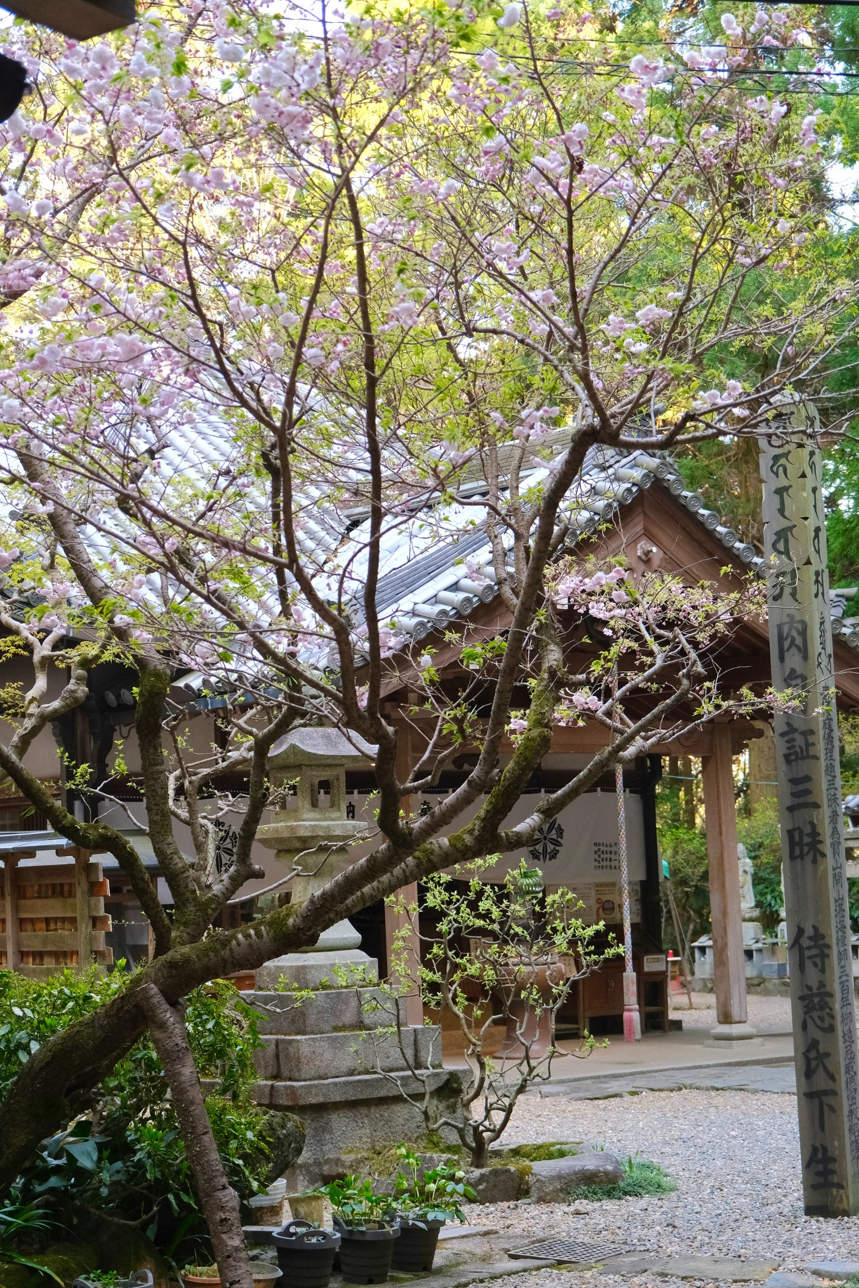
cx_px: 430
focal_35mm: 64
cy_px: 644
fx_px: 2290
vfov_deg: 31.4
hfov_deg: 21.2
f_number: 4
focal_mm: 42.9
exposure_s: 1/320
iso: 1600
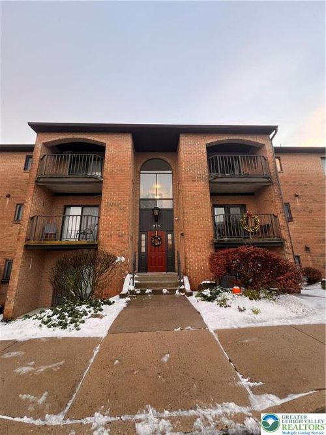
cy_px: 218
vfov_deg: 106.2
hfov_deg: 89.9
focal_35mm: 13
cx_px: 163
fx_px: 163
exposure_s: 1/78
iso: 250
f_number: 1.8
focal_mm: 1.57
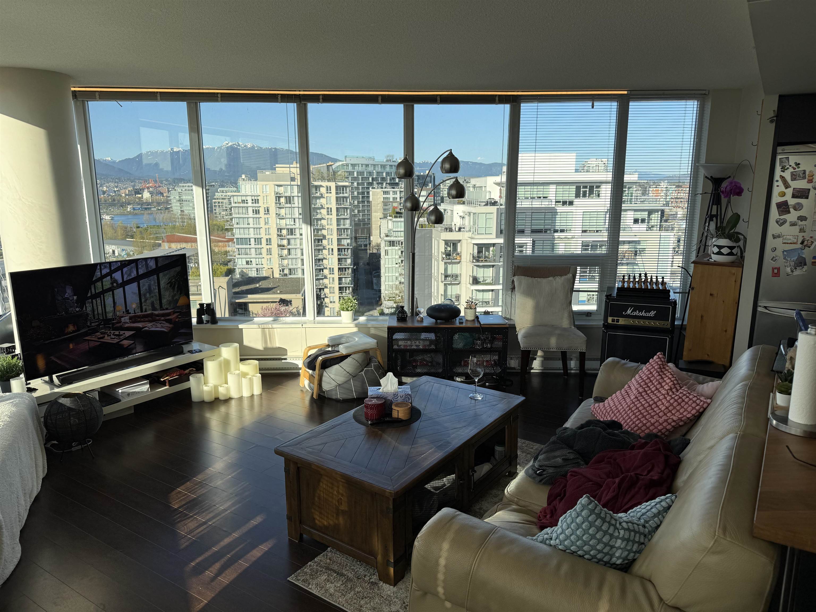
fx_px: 566
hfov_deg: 71.6
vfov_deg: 56.8
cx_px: 408
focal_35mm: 24
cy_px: 306
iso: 80
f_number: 1.78
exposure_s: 1/2370
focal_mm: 6.76
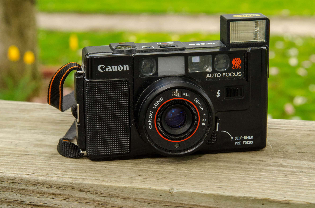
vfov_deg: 21.1
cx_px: 170
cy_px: 95
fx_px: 559
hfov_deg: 31.5
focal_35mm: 64
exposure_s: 1/60
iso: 640
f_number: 9
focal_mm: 38
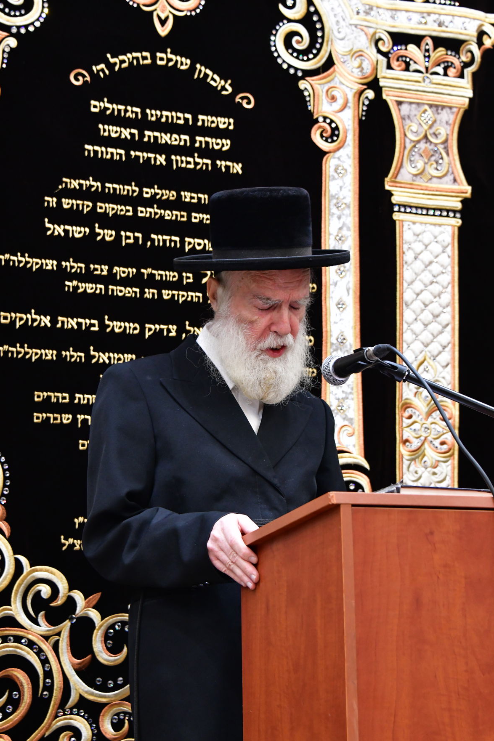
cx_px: 240
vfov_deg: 21.9
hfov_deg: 14.7
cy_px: 348
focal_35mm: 93
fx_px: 1914
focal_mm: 78
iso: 4000
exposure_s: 1/100
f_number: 5.6
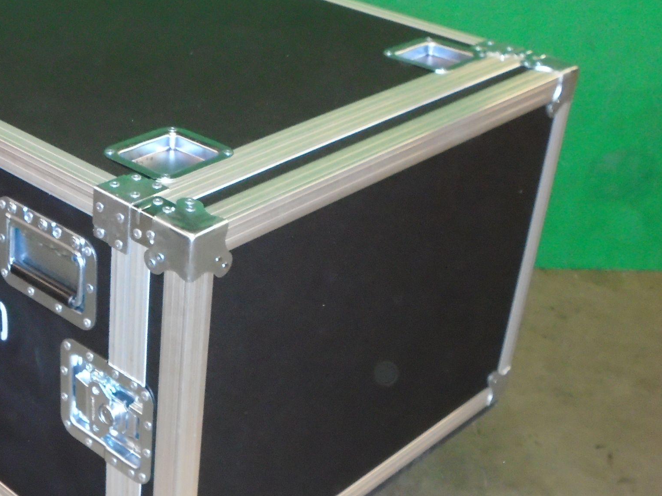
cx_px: 150
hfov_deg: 31.0
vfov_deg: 24.0
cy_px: 281
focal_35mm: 61
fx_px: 1166
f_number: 3.8
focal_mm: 6.4
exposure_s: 1/40
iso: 500
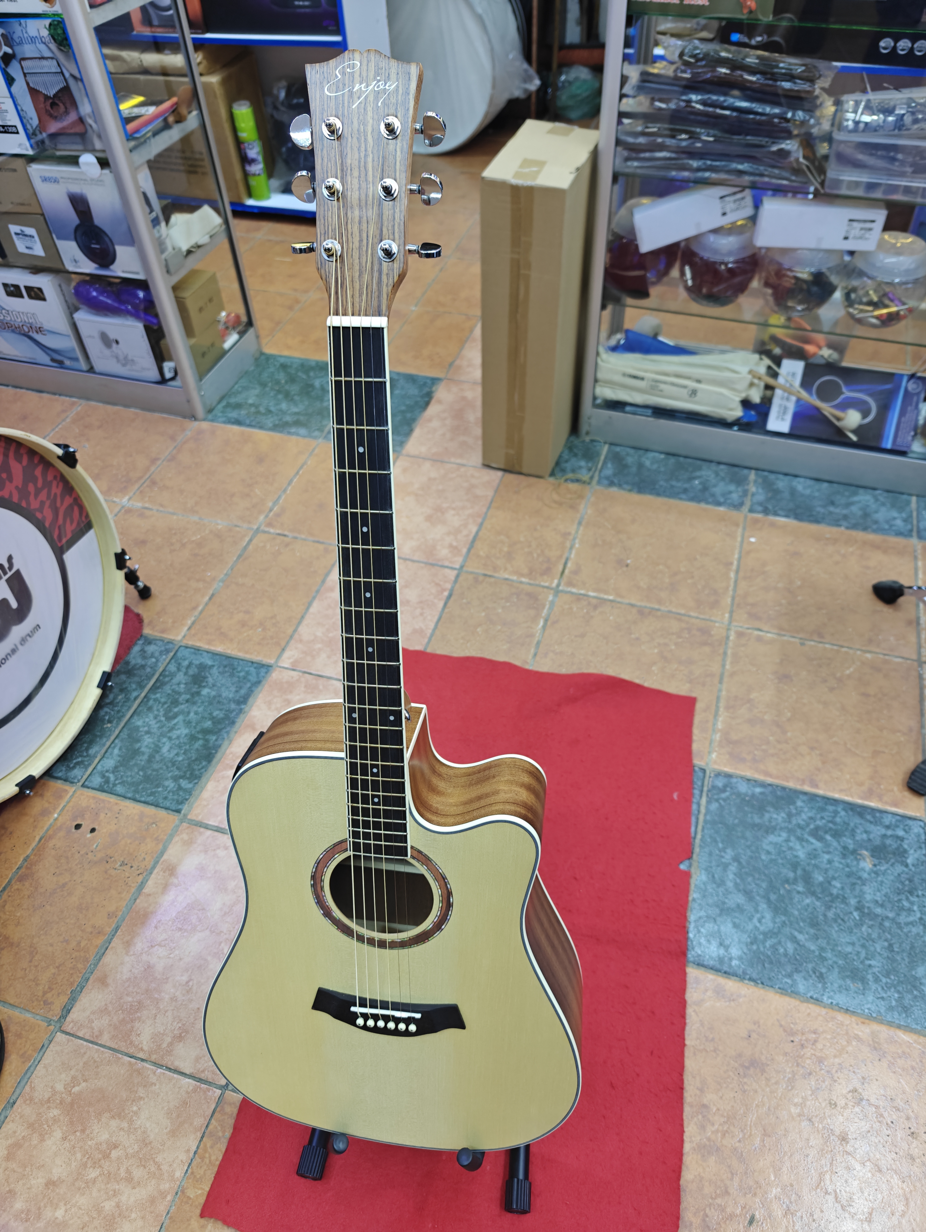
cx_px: 463
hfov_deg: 56.9
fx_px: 855
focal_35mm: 24
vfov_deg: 71.5
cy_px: 616
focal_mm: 6.06
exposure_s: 1/100
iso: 500
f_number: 1.7
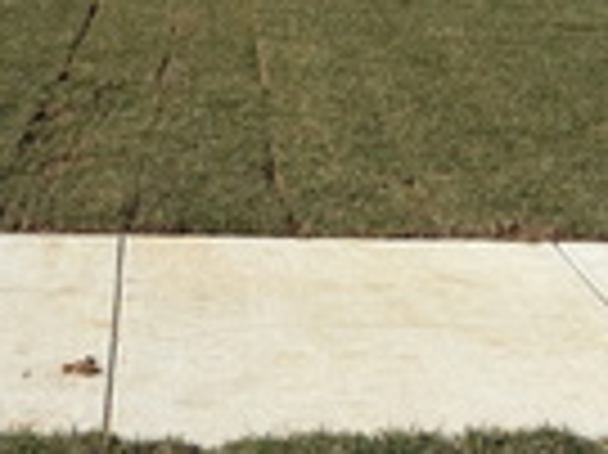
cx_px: 239
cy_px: -148
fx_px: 1351
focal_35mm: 77
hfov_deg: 25.3
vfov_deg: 17.8
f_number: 1.6
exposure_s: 1/4608
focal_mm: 5.96
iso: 50
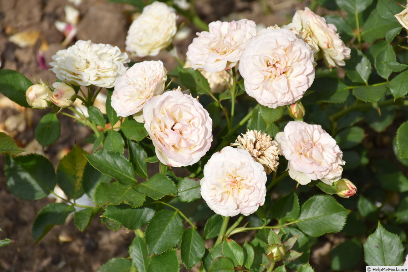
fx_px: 2379
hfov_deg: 9.8
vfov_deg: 6.5
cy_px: 136
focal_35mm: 210
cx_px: 204
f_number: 8
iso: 200
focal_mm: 140
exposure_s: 1/1000
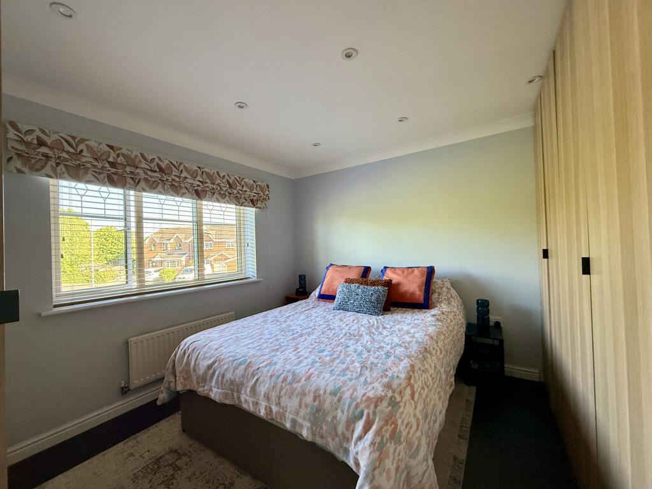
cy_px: 244
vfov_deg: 85.7
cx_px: 326
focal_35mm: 14
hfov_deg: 102.1
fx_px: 264
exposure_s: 1/99
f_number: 2.2
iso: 320
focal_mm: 2.22
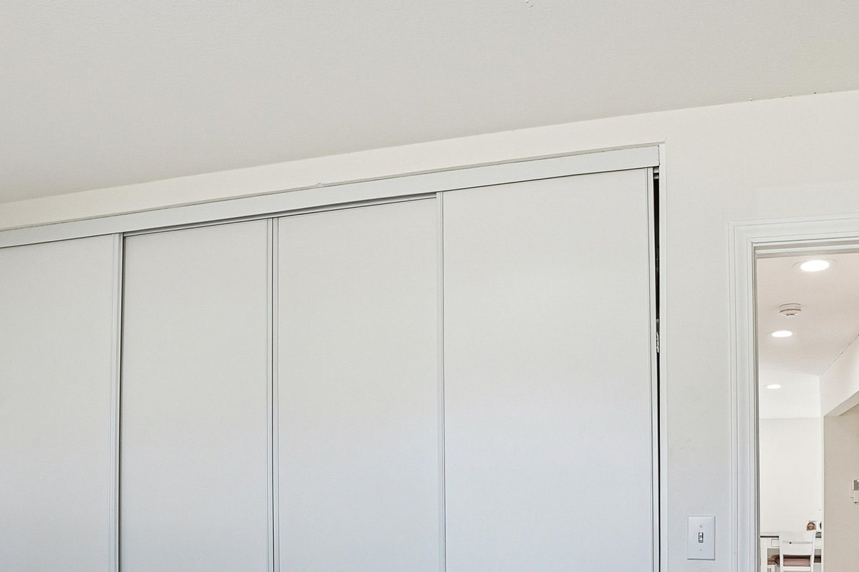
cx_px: 495
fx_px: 740
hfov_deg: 60.0
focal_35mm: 31
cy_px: 484
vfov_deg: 40.0
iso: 250
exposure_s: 1/200
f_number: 8
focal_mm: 16
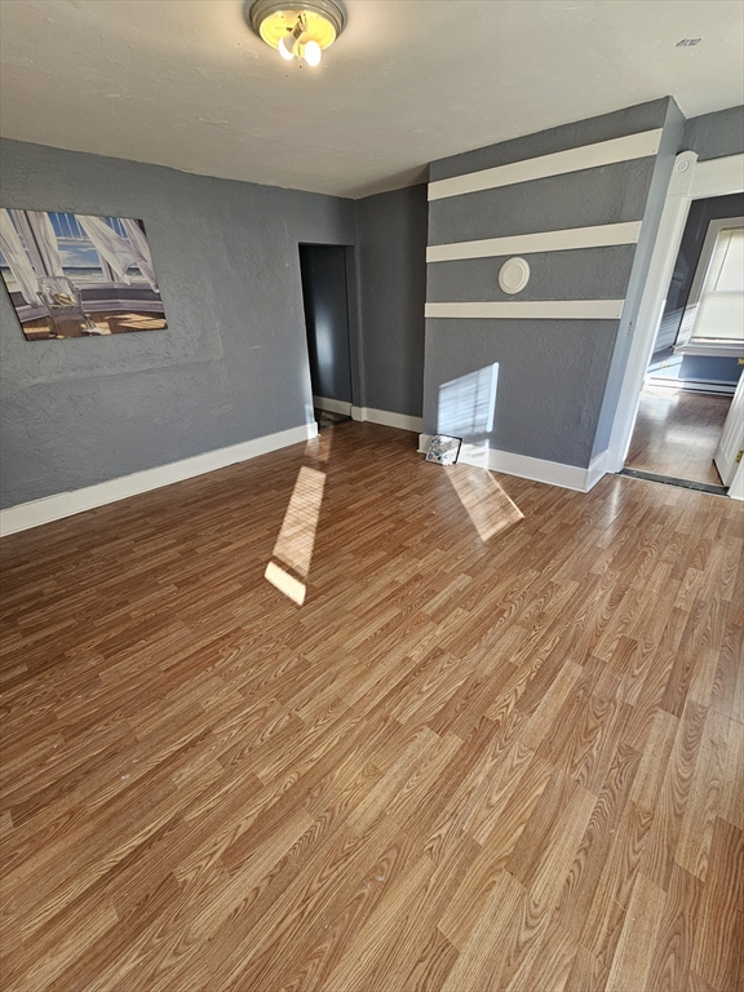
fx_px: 373
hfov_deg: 89.9
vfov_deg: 106.2
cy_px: 496
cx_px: 372
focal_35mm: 13
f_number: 2.2
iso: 80
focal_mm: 2.2
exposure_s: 1/120
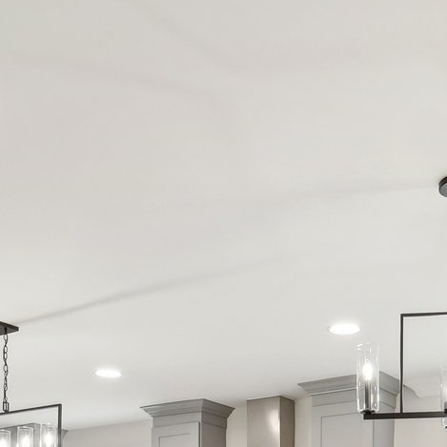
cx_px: 290
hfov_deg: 32.6
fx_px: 760
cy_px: 599
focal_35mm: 52
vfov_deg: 26.9
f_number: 8
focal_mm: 14
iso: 400
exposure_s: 1/15
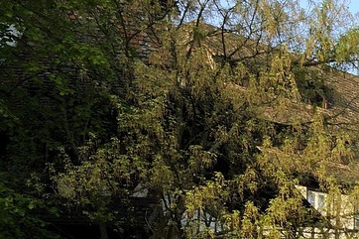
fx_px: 1057
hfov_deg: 14.6
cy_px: 417
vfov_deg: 12.0
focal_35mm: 106
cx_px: 791
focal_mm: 24
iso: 400
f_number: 10
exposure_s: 1/160
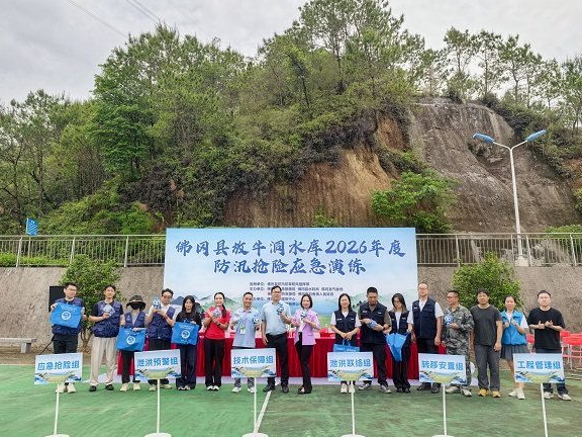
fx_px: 420
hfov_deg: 69.4
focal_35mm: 25
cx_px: 290
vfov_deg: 54.9
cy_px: 227
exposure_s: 1/290
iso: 50
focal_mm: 6.98
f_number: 4
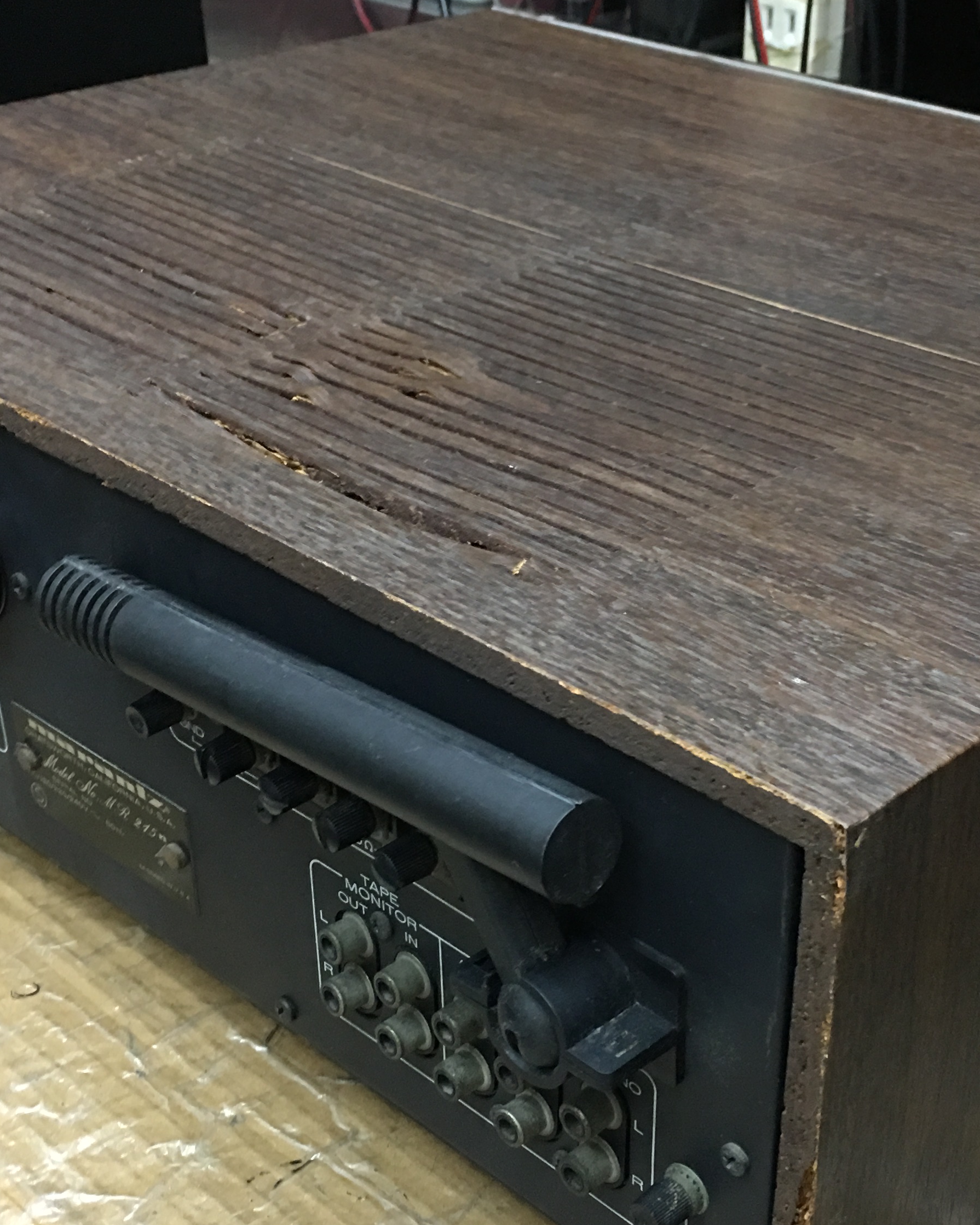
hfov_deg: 29.5
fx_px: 1849
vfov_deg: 36.5
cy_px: 738
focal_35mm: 51
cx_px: 630
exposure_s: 1/17
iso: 125
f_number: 2.2
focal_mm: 4.15
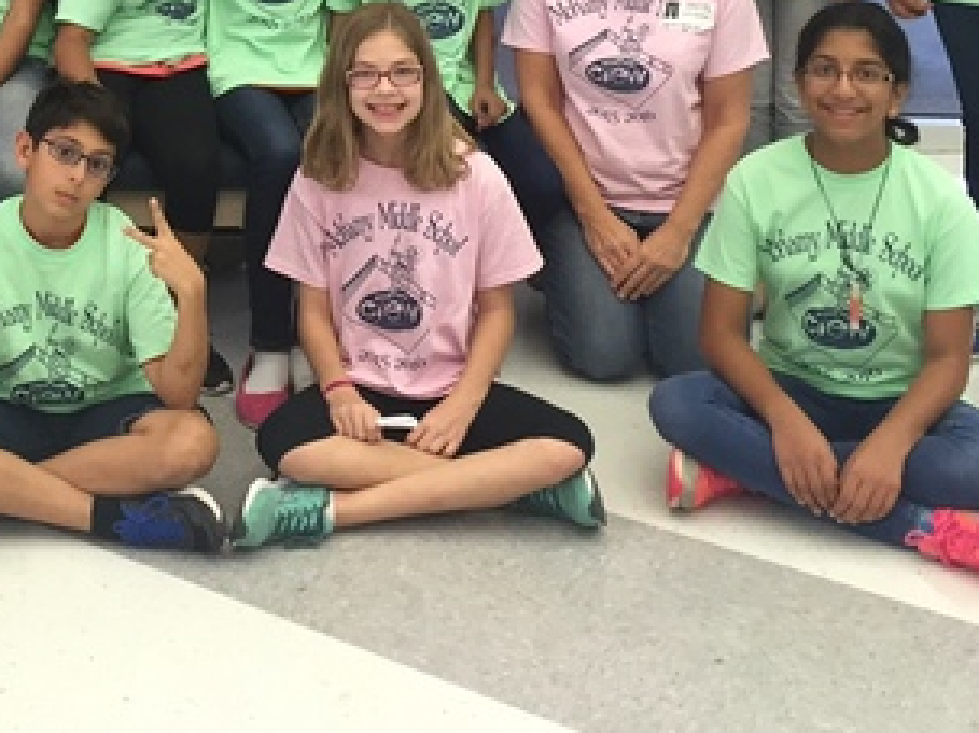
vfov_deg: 20.3
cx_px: 132
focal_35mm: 69
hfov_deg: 27.3
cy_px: -87
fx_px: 1951
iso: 100
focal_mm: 4.15
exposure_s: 1/30
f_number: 2.2
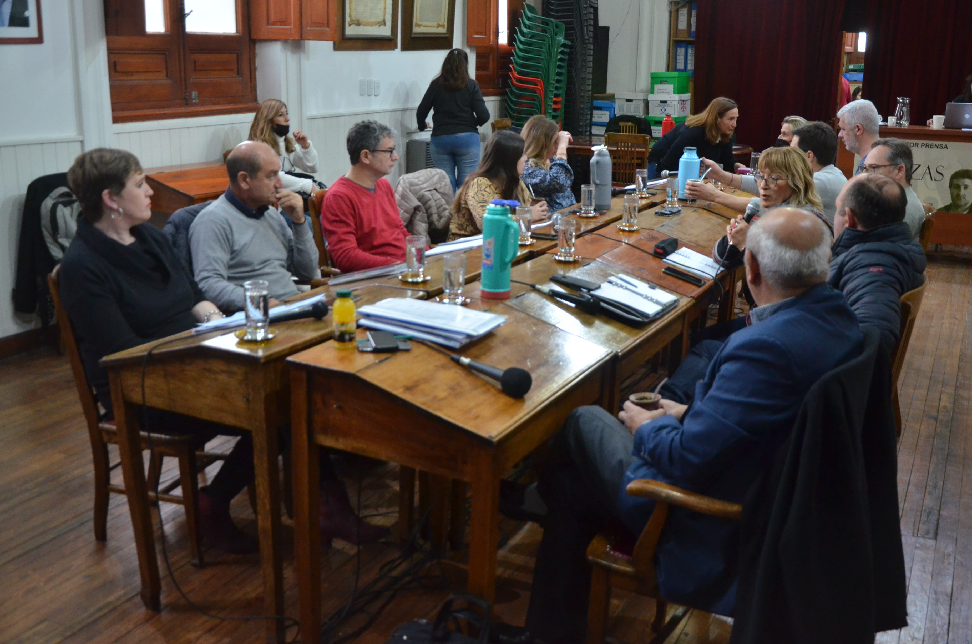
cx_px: 486
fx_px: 1010
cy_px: 322
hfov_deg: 51.4
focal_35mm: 38
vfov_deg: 35.3
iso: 1600
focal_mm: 25
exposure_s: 1/125
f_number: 4
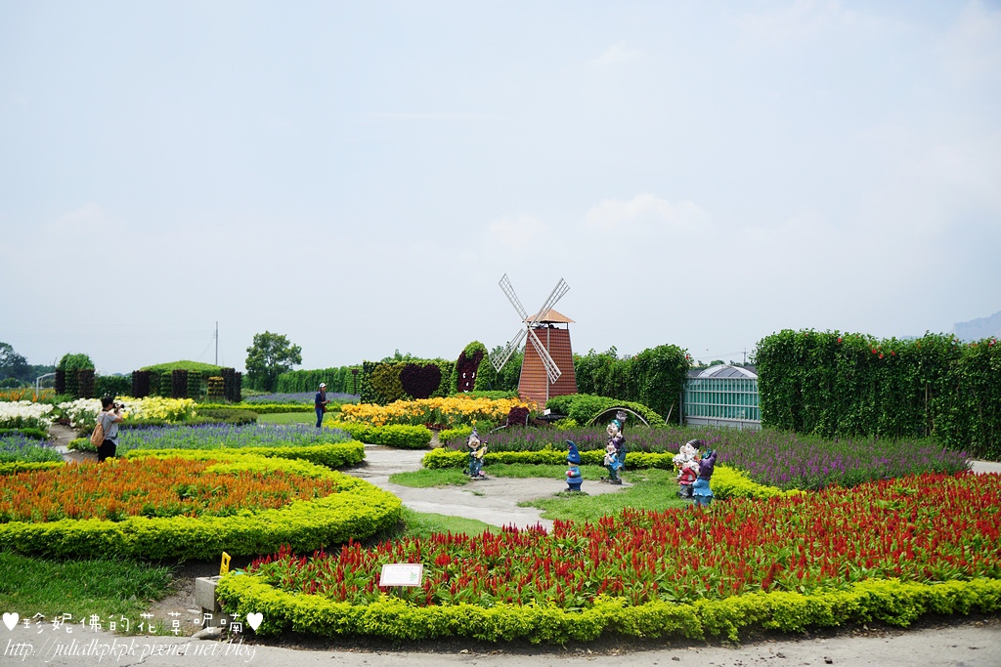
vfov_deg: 43.6
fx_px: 834
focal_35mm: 30
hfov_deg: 61.9
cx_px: 500
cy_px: 334
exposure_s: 1/1250
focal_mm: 20
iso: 100
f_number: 4
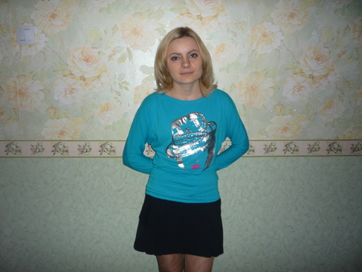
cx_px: 181
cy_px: 136
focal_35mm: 30
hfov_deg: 59.9
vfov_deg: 46.8
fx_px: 314
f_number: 3.3
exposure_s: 1/30
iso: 100
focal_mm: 5.2
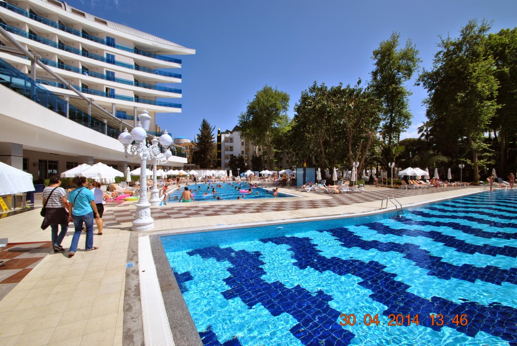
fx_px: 216
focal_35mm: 15
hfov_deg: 100.3
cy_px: 173
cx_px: 258
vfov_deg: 77.5
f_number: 9
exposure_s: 1/320
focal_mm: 10
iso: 100
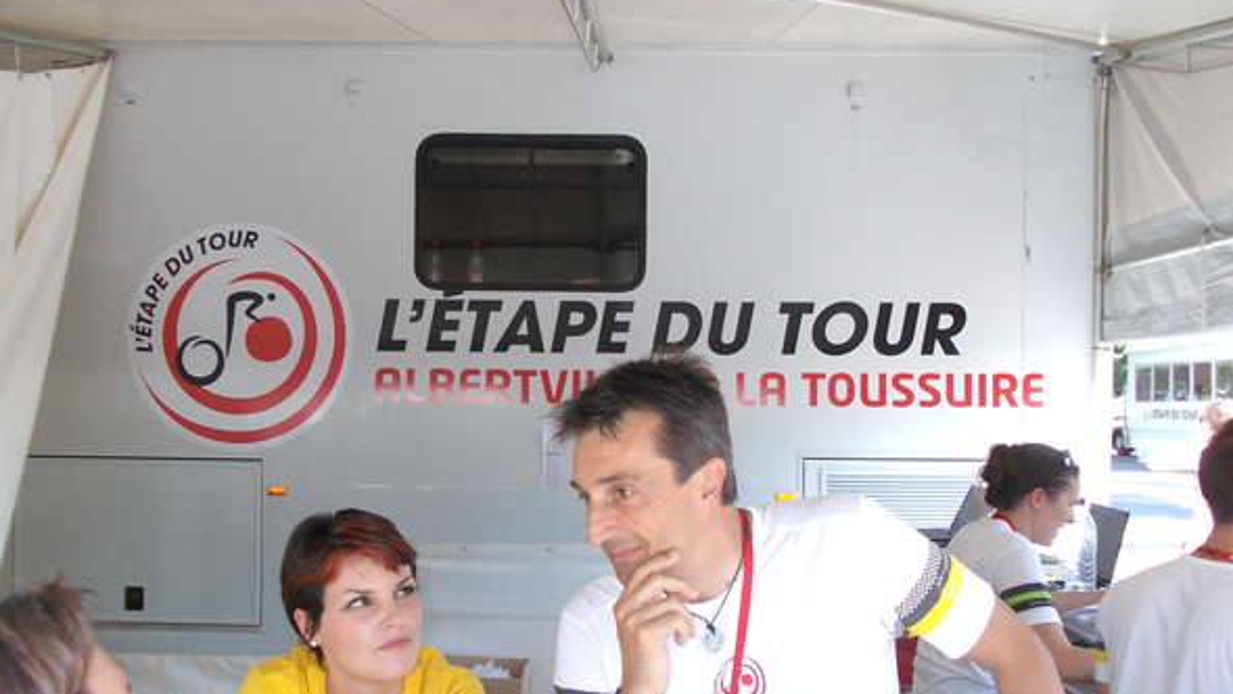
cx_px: 608
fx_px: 1014
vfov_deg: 37.7
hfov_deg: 62.6
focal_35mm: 31
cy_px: 410
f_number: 2.7
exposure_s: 1/160
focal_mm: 4
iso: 80
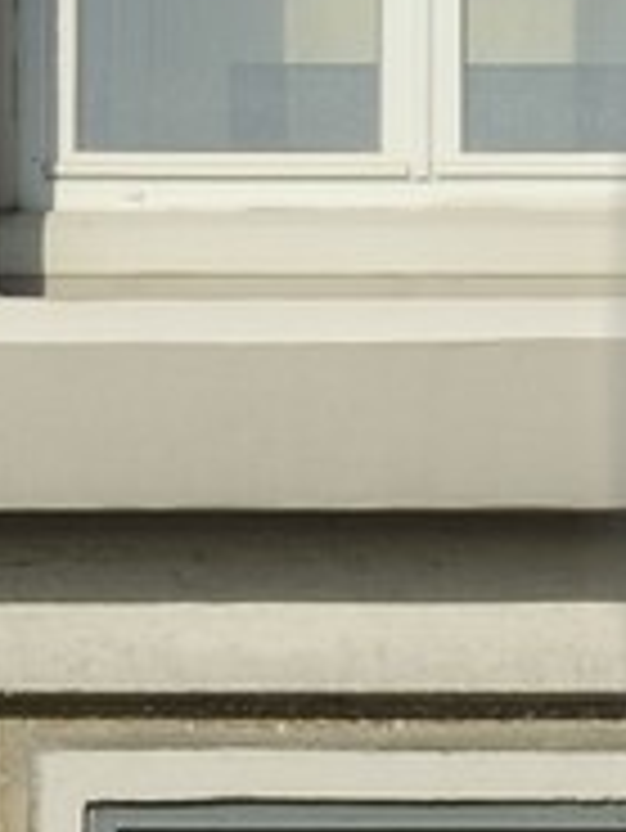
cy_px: 378
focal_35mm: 1497
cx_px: 2445
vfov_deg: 1.3
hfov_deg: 1.0
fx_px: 36054
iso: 200
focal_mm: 180
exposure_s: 1/250
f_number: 14
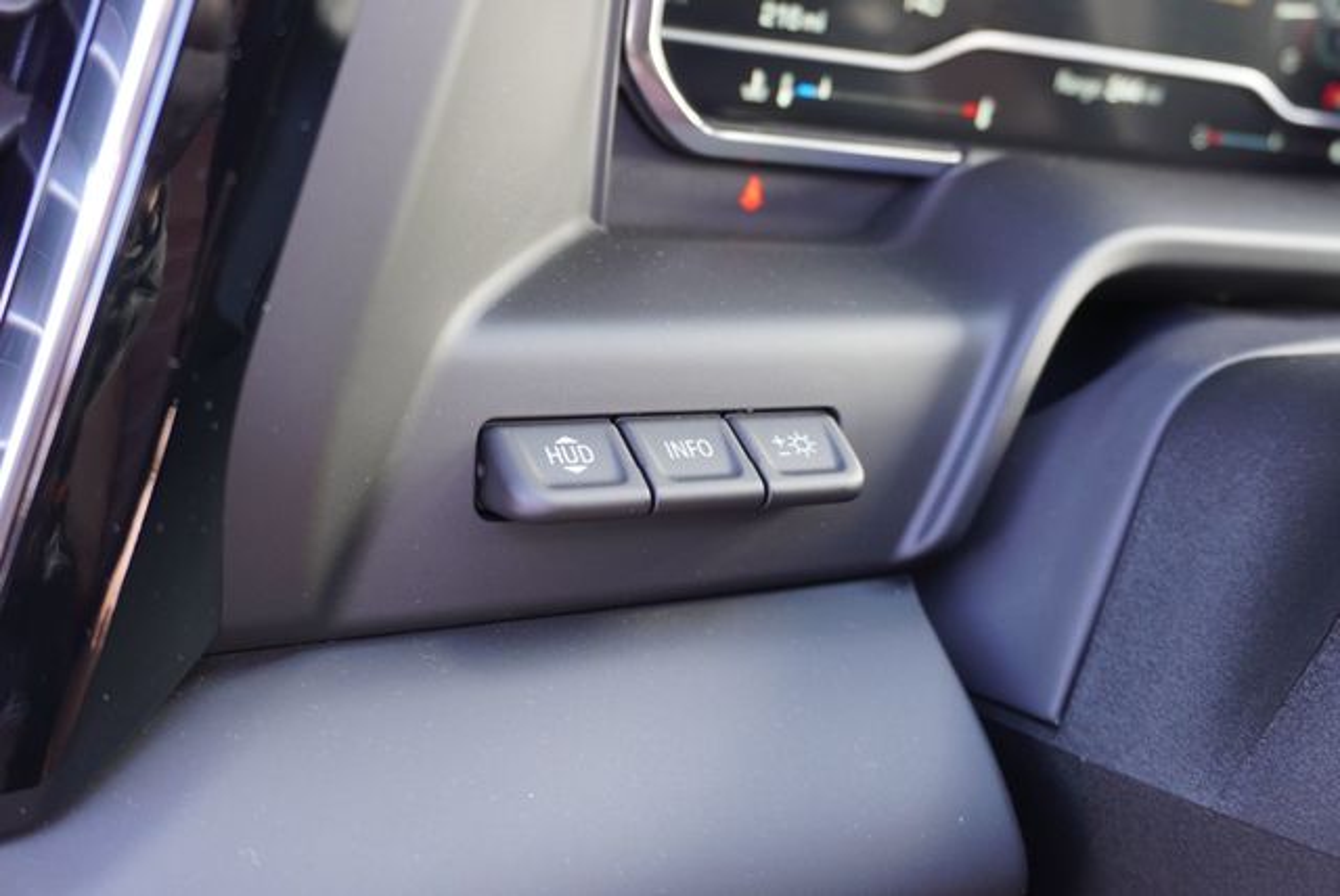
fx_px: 1285
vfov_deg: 38.4
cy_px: 448
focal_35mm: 34
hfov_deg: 55.1
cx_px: 670
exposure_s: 1/60
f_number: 4.5
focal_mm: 23
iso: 800
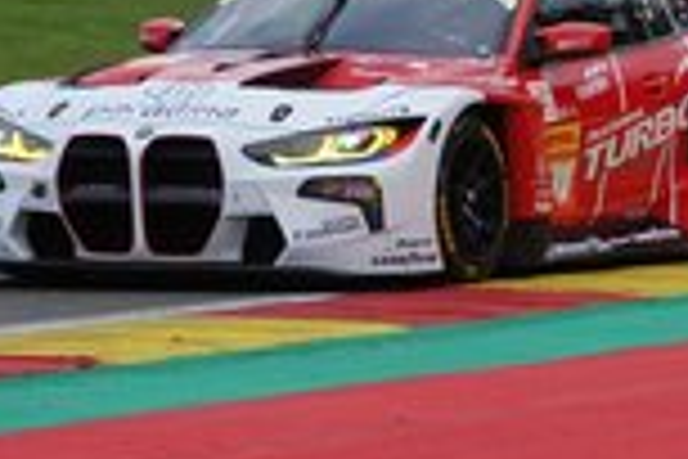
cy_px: 176
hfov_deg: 5.0
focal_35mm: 410
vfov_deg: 3.4
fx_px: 7835
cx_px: 603
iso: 160
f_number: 4
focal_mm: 51.14
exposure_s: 1/800
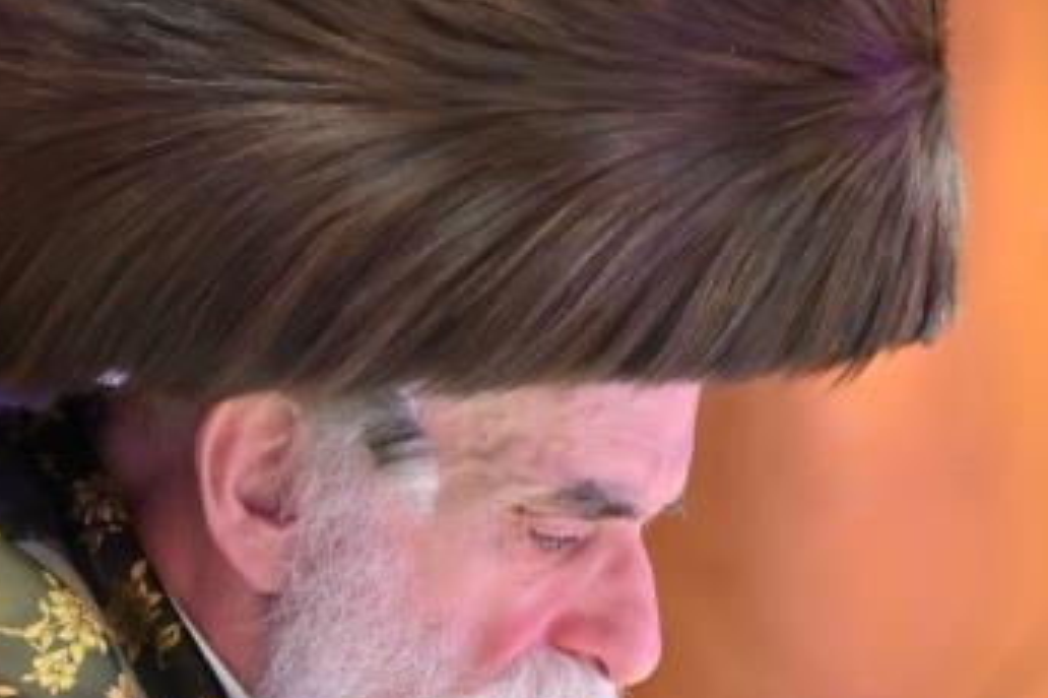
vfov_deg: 4.8
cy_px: 614
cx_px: 829
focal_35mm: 283
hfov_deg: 7.3
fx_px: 8234
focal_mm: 95
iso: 800
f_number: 4
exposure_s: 1/125
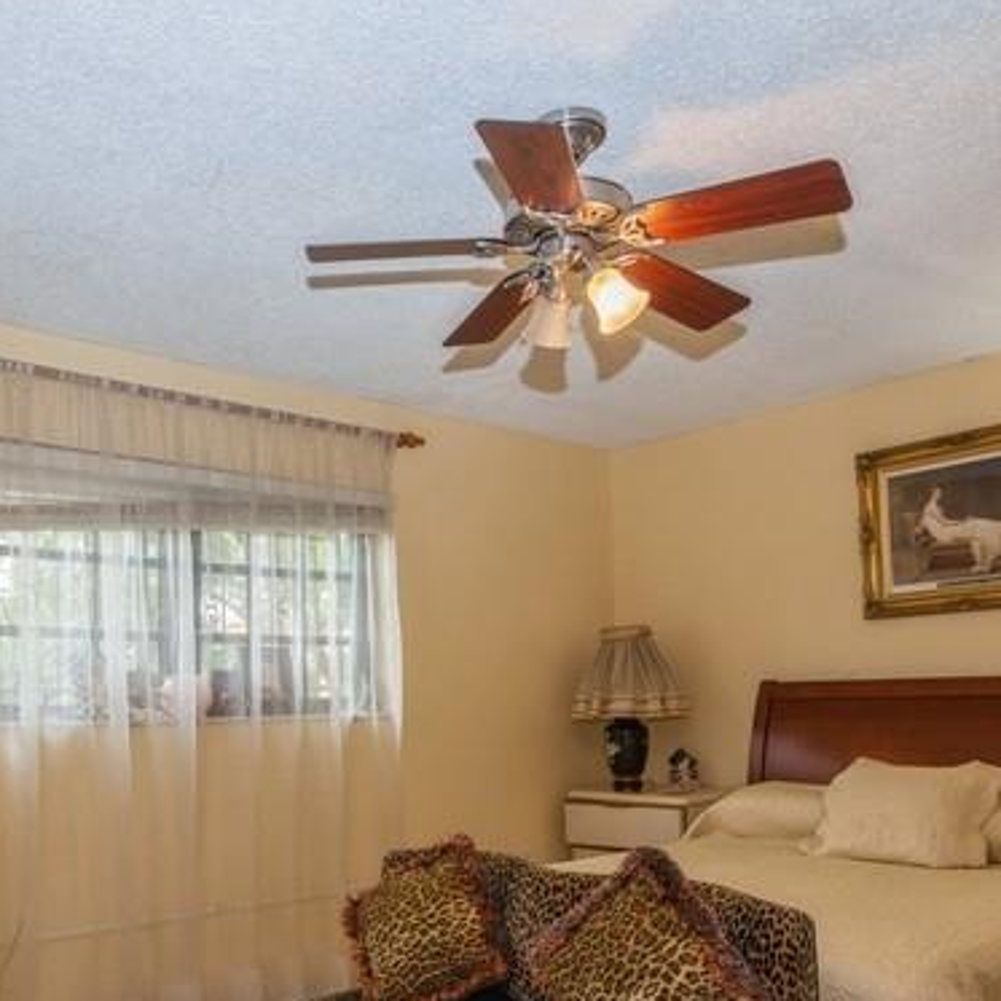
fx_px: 1014
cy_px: 691
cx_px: 378
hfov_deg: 52.0
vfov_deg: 51.3
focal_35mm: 31
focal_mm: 17
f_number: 8
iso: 200
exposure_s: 1/6
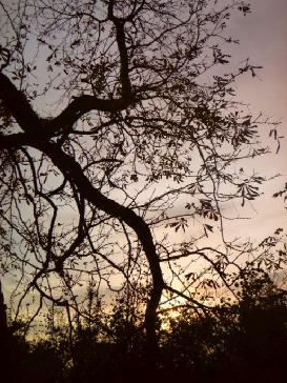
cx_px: 142
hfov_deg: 32.2
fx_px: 497
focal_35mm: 45
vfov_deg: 42.1
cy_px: 195
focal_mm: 7.9
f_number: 4.7
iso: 160
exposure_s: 1/800
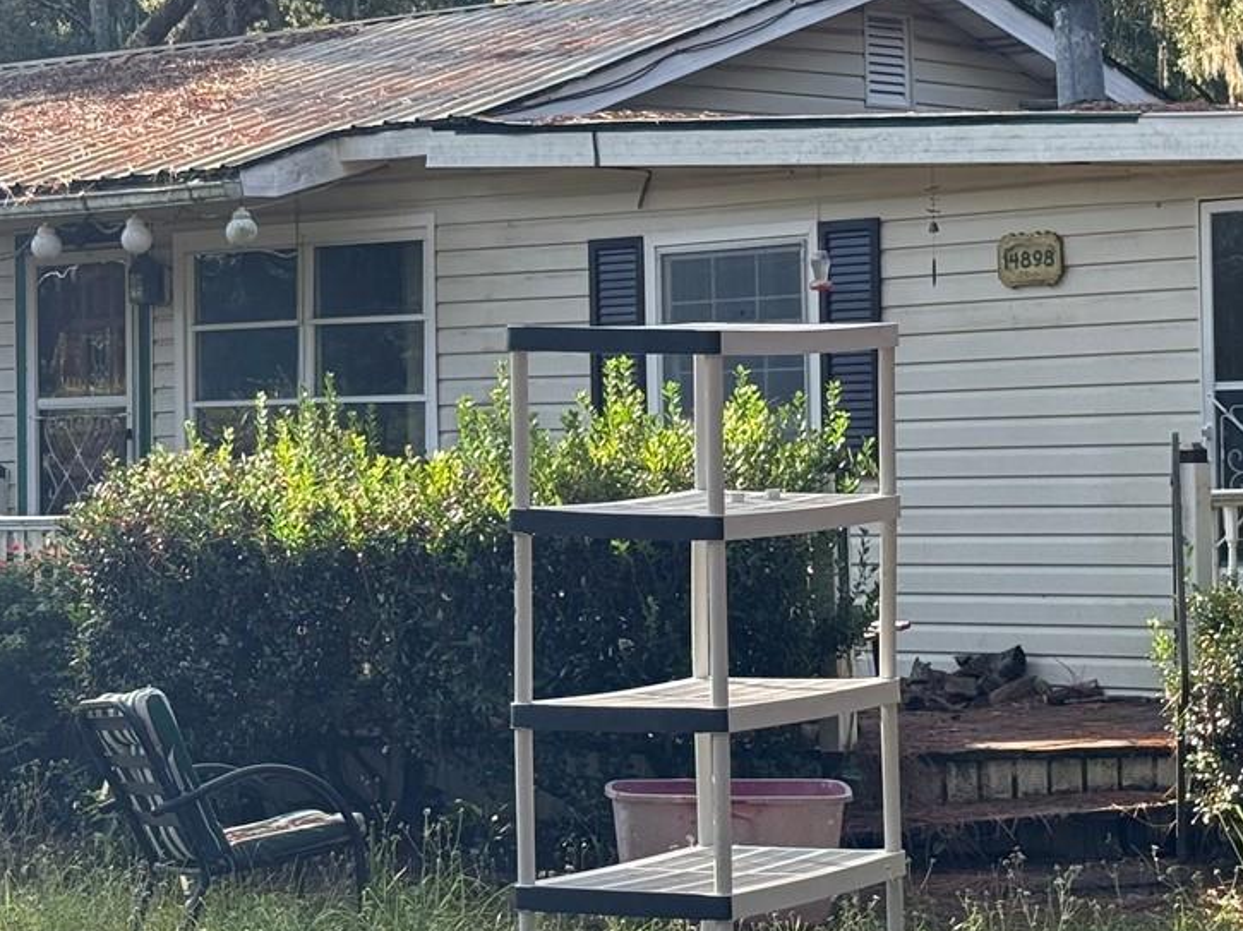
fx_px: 3804
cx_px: 782
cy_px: 250
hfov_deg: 18.5
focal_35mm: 106
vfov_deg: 13.9
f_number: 1.78
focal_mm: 6.76
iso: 100
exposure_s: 1/762
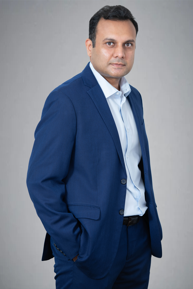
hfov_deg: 10.2
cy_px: 144
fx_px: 1086
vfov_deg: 15.2
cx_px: 96
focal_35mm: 135
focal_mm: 135
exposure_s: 1/400
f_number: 2.8
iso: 320
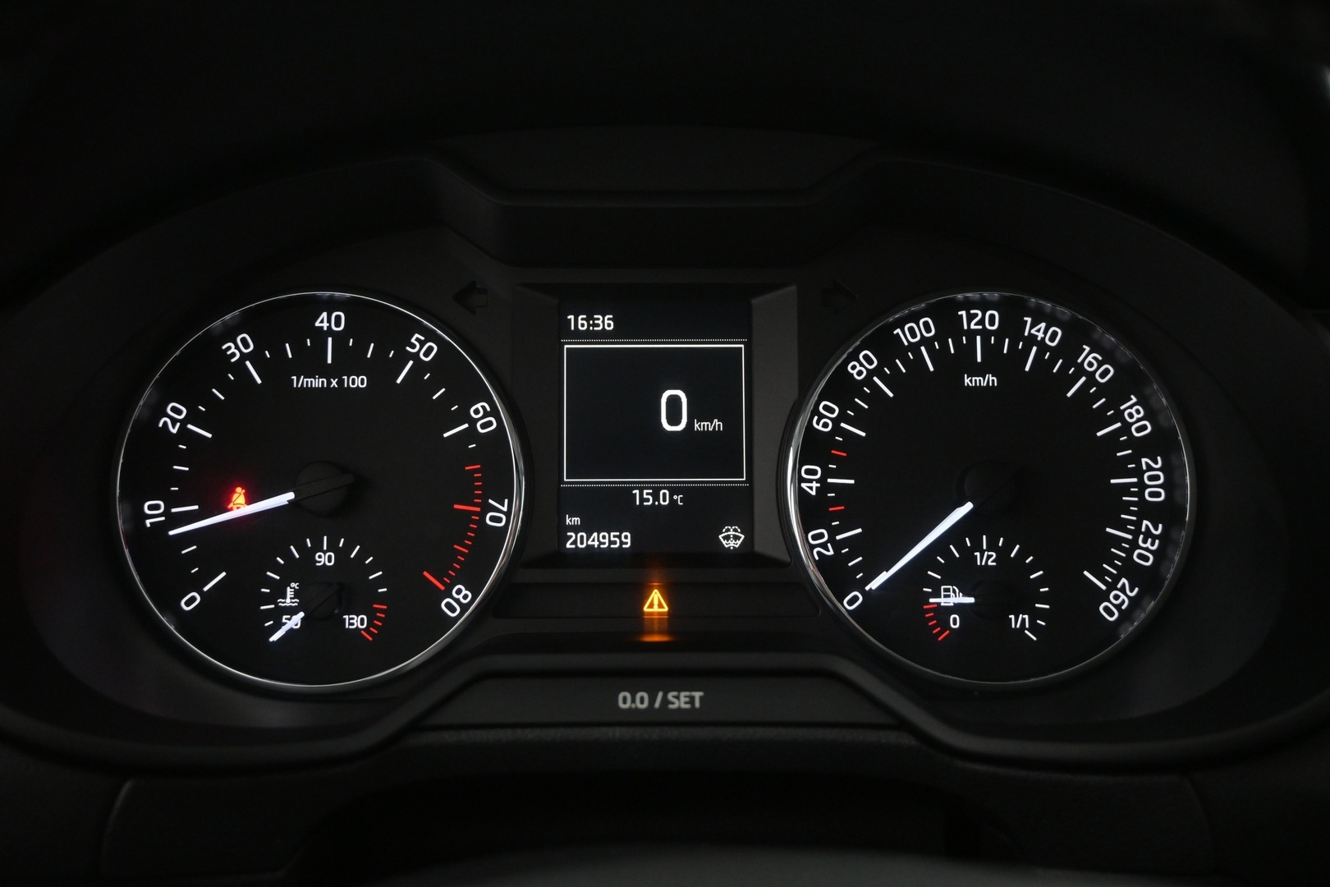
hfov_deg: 52.2
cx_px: 665
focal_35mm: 37
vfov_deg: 36.2
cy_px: 444
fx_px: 1358
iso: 2500
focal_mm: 24.5
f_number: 4.2
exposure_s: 1/60
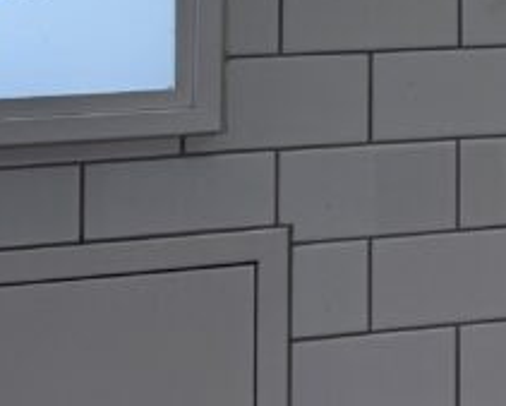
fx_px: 2128
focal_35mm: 142
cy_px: -245
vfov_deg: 10.4
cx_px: 782
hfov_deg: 12.8
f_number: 1.78
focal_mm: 6.76
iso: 80
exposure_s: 1/433
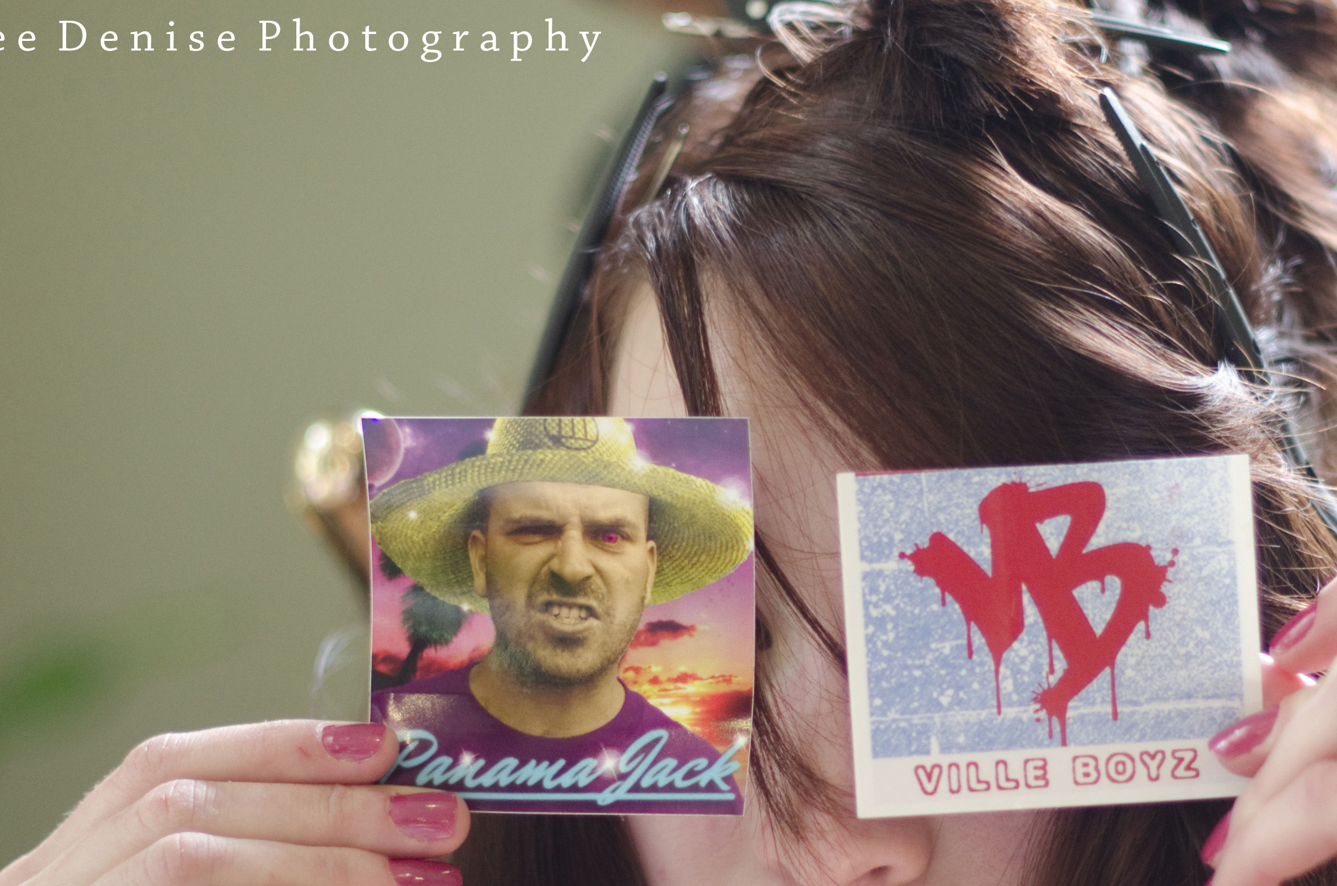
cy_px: 618
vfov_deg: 10.7
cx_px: 861
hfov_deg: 16.1
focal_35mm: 127
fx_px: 4707
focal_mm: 50
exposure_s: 1/200
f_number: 1.4
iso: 400
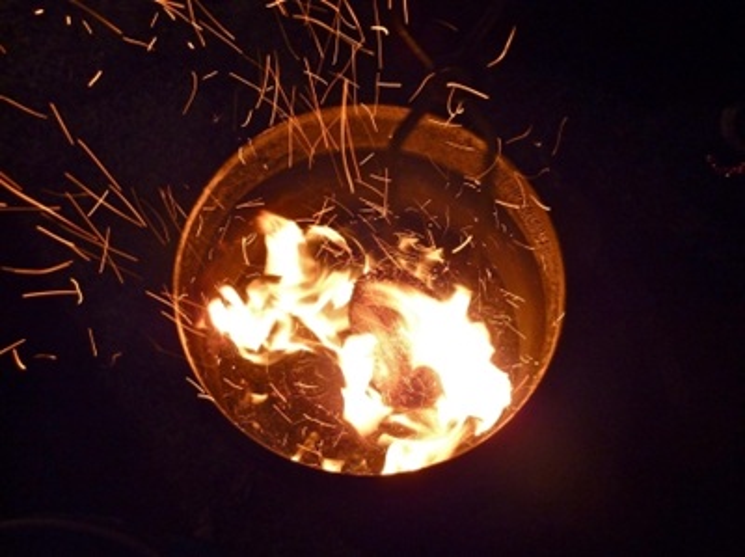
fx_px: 752
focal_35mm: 35
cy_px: 278
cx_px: 372
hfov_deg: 52.7
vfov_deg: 40.6
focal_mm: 5.7
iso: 160
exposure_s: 1/30
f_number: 3.5
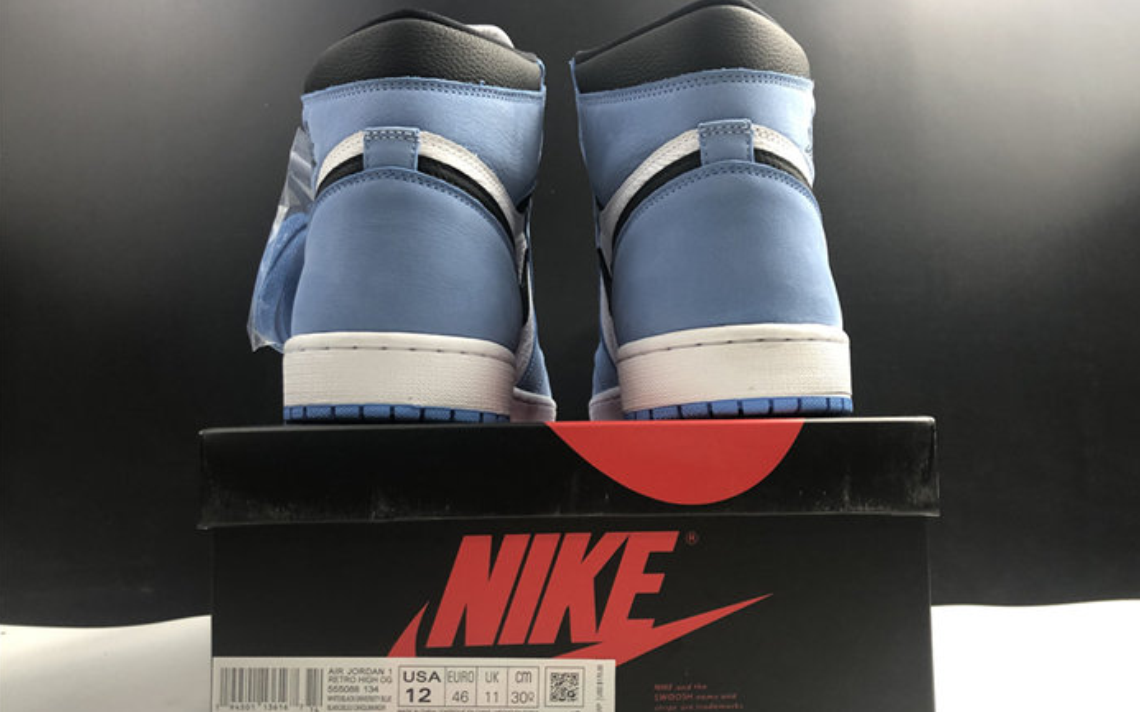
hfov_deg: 62.9
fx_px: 932
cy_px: 417
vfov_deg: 41.7
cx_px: 572
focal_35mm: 30
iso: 32
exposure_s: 1/25
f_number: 1.8
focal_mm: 4
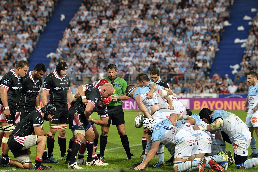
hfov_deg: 10.3
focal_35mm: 200
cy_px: 86
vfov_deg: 6.9
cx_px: 129
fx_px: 1432
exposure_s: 1/250
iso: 800
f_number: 5
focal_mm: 200
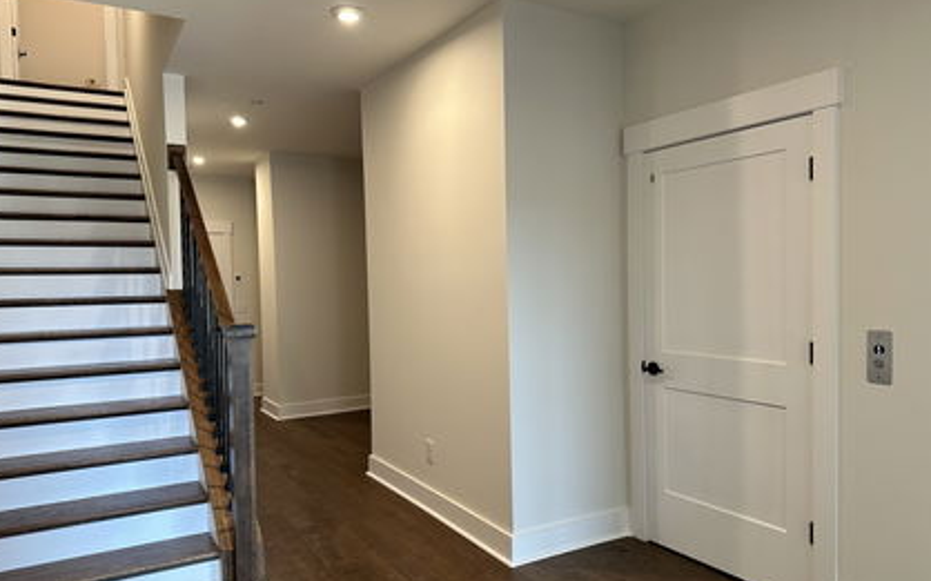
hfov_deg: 70.4
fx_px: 660
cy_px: 307
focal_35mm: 26
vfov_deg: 47.5
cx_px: 460
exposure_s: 1/120
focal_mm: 6.86
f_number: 1.78
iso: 160
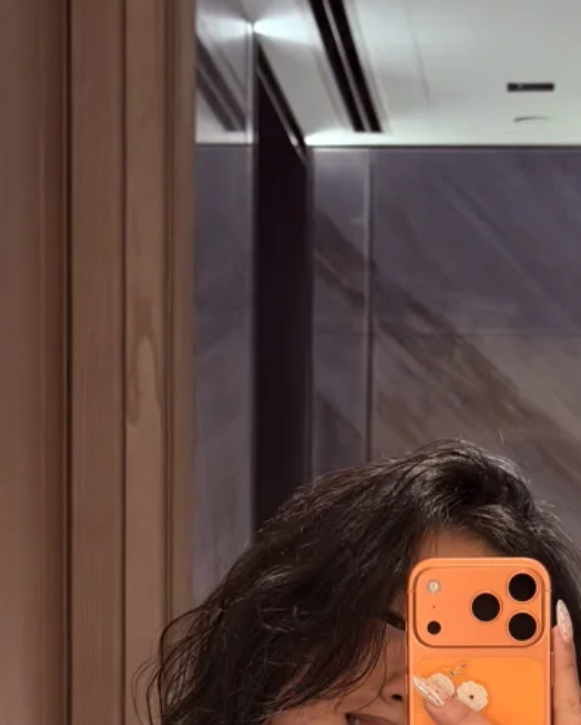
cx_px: 457
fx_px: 2943
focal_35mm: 137
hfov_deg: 11.2
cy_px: 813
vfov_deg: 13.7
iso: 400
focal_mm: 6.76
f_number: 1.78
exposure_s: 1/40
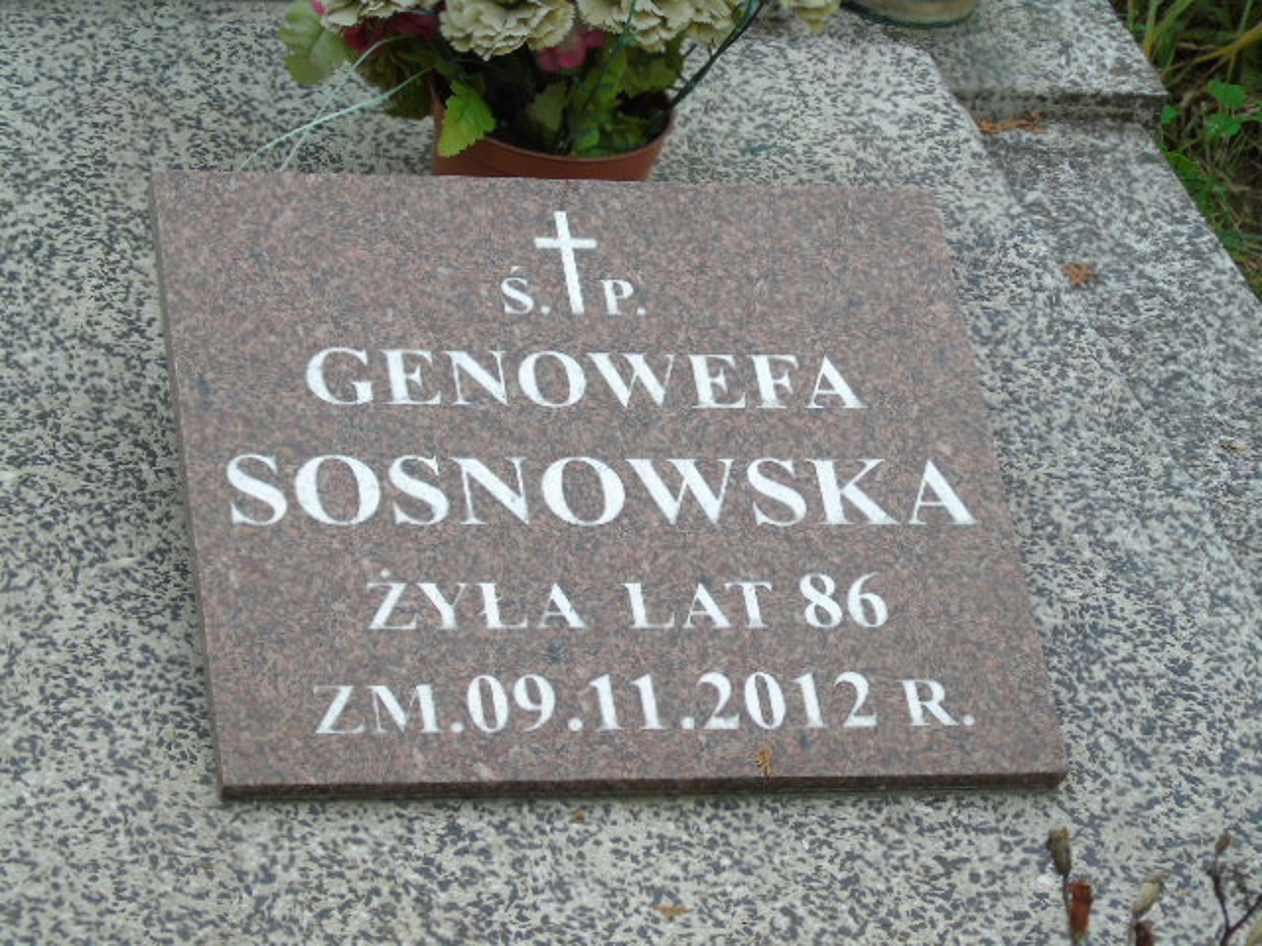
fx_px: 3937
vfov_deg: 13.7
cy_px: 473
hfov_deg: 18.2
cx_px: 631
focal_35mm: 108
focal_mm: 19
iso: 80
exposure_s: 1/125
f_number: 4.4
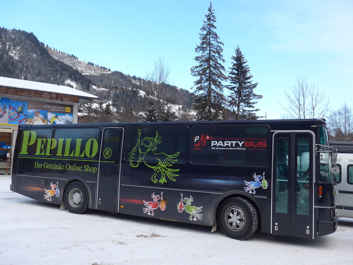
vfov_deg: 48.2
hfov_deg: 61.7
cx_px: 176
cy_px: 132
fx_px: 296
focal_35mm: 29
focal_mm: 6
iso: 80
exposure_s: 1/320
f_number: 2.8
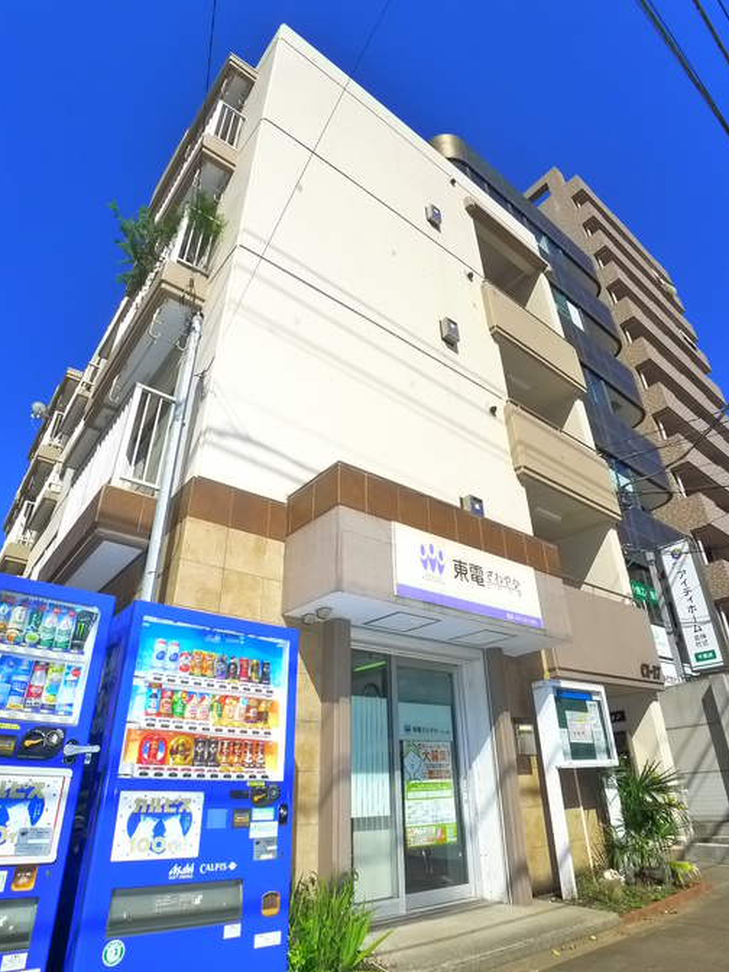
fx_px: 702
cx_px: 374
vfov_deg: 69.4
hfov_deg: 54.9
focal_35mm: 25
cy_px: 472
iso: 400
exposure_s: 1/800
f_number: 4
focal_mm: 5.1
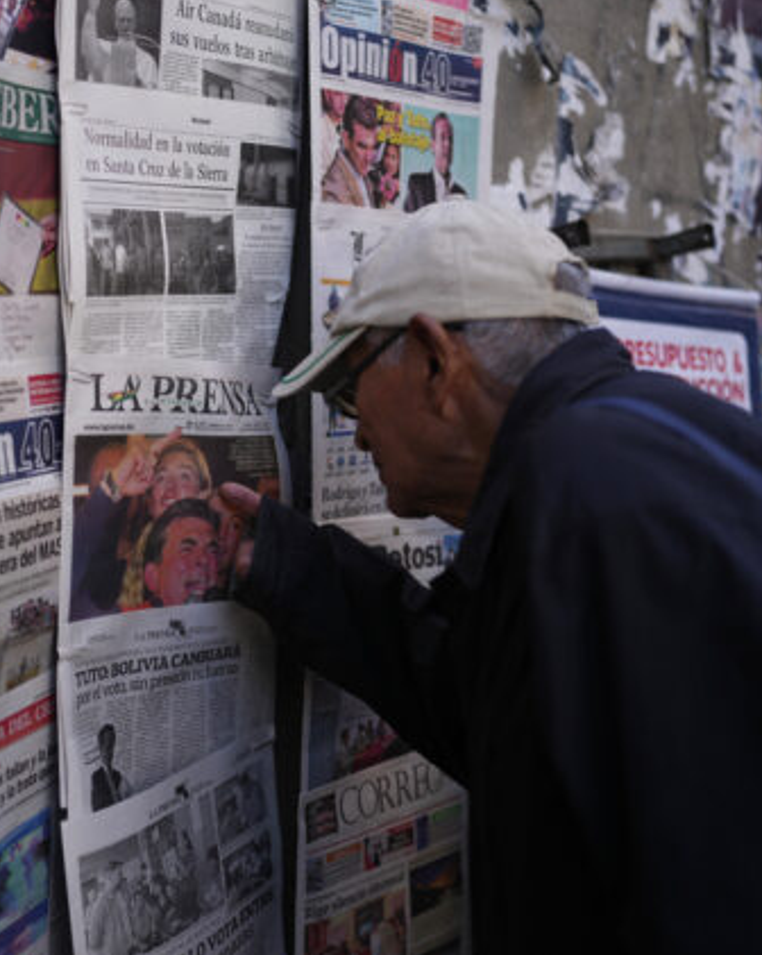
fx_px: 1412
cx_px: 181
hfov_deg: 29.7
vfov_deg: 37.4
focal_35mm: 50
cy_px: 475
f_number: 1.6
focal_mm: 35
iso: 50
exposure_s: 1/320
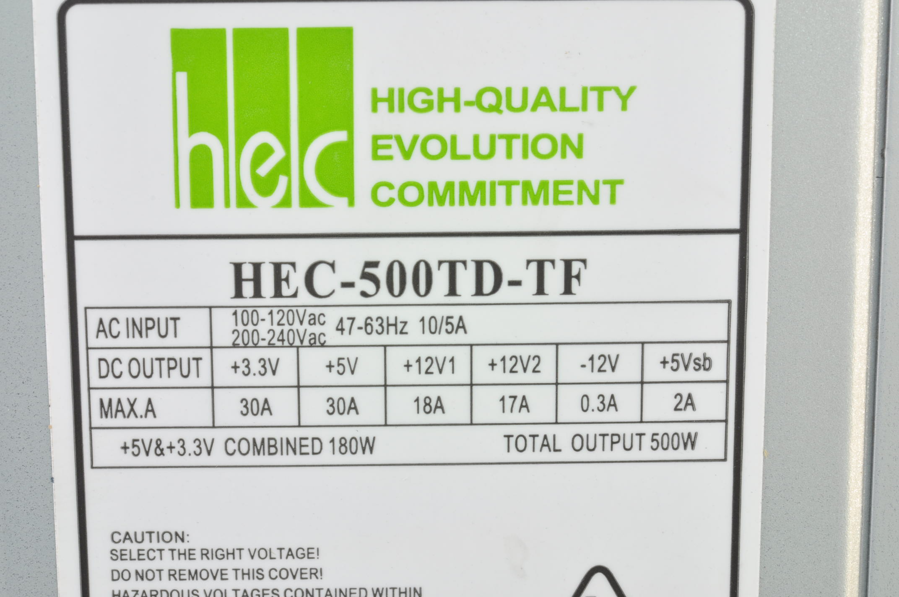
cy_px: 298
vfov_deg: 15.2
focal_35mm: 90
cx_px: 450
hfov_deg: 22.6
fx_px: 2245
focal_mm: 60
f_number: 22
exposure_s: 1/2
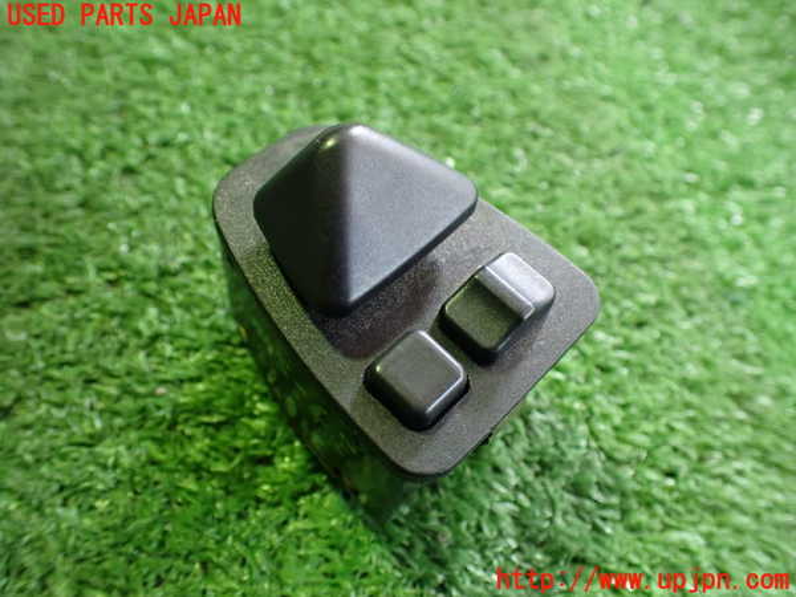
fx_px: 690
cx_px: 398
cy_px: 298
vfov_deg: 46.8
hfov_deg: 60.0
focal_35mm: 30
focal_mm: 5.4
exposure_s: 1/50
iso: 800
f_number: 2.3
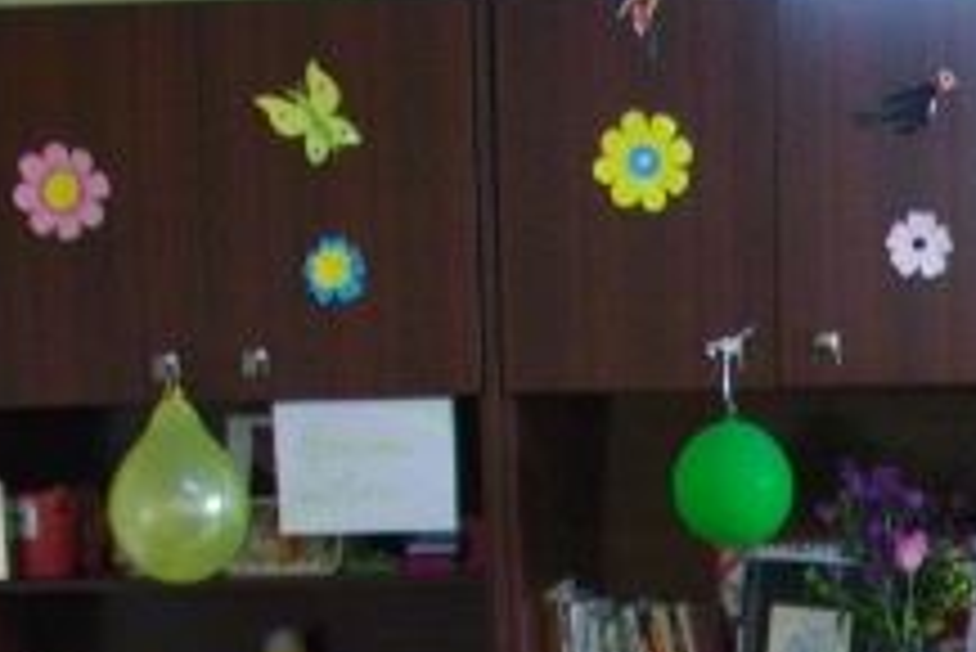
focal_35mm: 142
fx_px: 3852
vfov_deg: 9.5
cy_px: 922
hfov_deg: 13.4
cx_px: 1601
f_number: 2.8
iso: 200
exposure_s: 1/50
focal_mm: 6.2
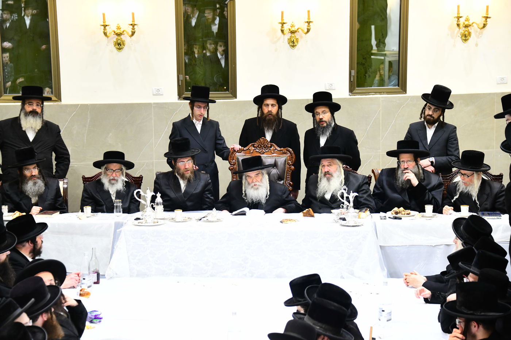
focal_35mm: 100
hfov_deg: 20.4
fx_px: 1419
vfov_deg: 13.7
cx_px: 256
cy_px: 170
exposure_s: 1/200
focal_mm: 100
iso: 2500
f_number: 5.6
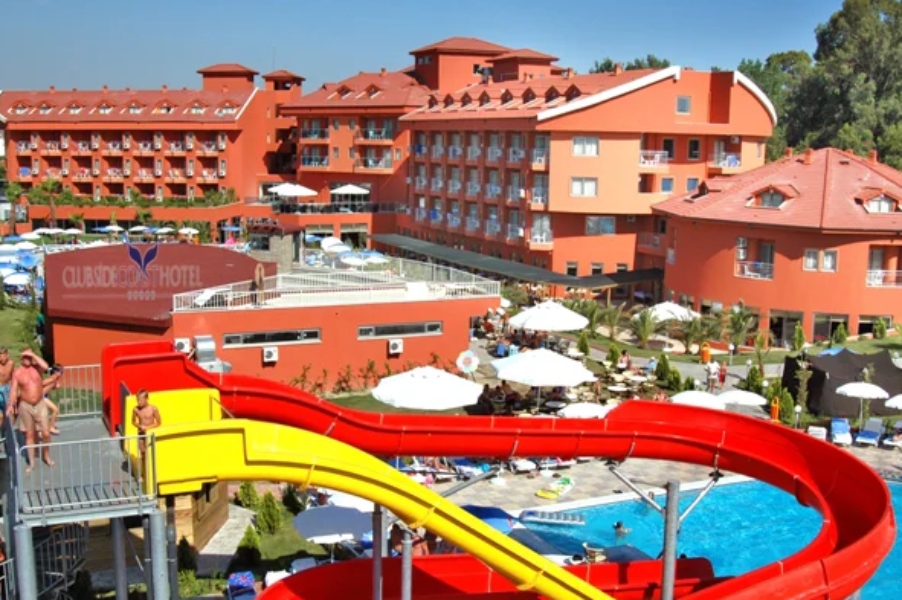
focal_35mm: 39
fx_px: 976
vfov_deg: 34.1
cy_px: 310
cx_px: 427
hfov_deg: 49.6
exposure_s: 1/500
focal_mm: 24
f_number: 11
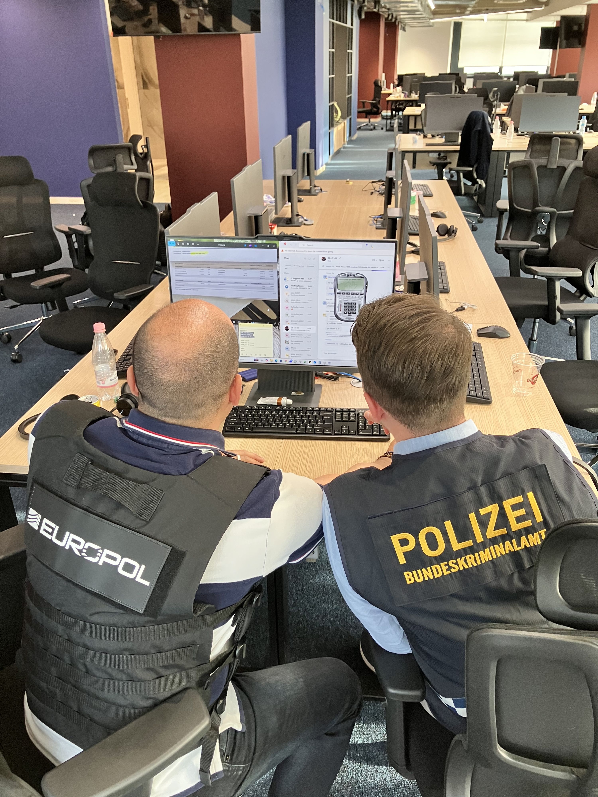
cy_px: 398
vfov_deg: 63.4
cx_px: 299
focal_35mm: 28
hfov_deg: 49.7
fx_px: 645
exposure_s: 1/50
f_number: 1.8
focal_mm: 3.99
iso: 100
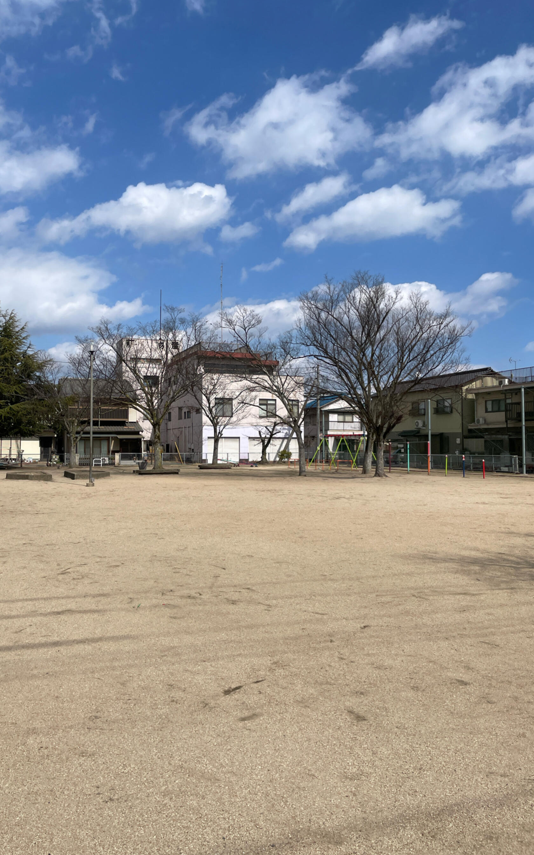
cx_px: 229
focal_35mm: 28
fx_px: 652
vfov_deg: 66.5
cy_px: 427
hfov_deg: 44.4
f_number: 1.6
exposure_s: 1/9804
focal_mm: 4.2
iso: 50
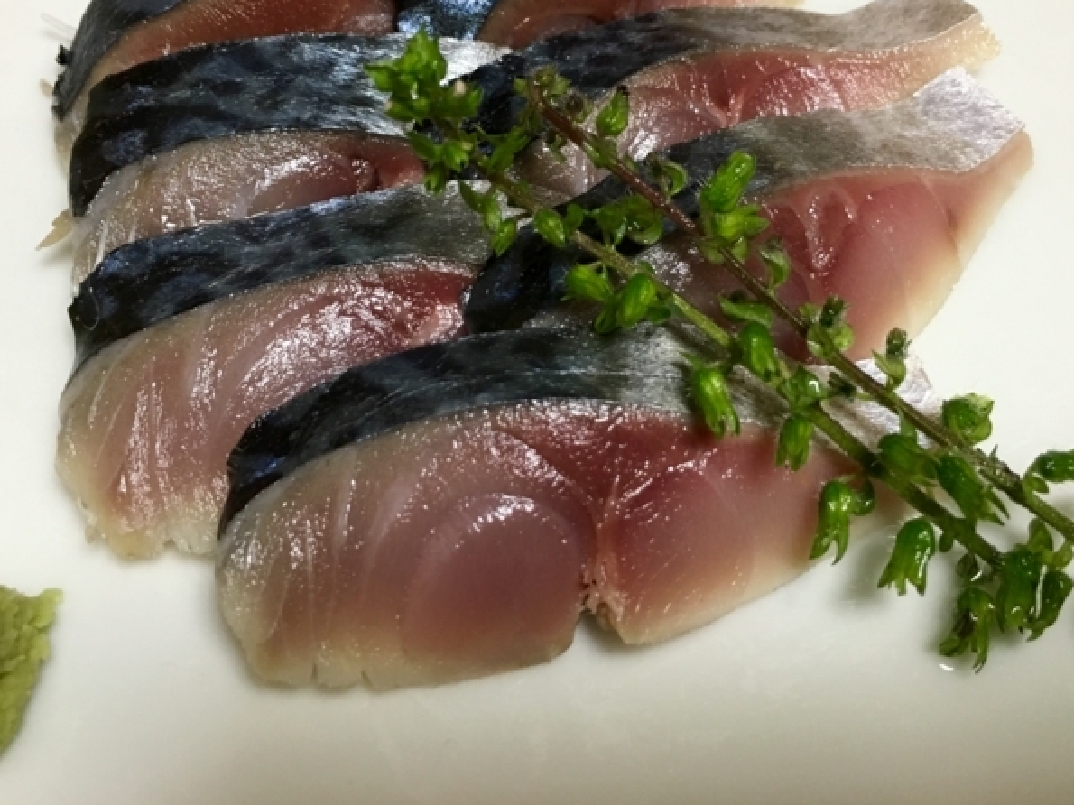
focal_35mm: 39
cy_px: 274
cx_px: 527
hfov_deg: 47.9
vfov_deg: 36.5
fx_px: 1210
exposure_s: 1/33
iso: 160
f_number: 2.2
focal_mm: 4.15
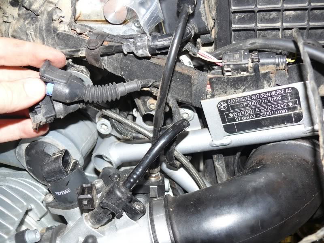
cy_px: 122
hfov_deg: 51.4
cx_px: 162
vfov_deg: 39.7
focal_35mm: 36
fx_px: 337
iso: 100
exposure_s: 1/30
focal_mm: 7.7
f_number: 2.8
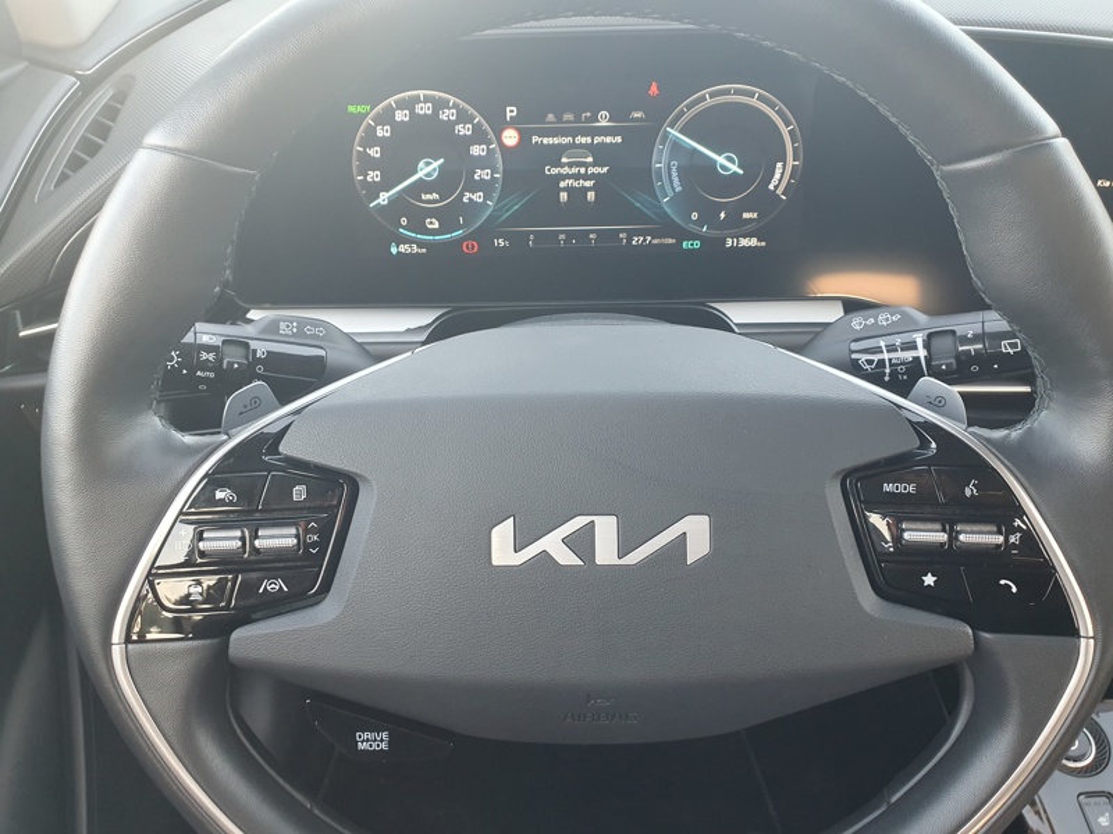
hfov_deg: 67.3
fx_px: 836
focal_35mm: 26
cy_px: 417
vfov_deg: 53.1
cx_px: 556
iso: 250
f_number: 2.4
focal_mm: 4.32
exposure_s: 1/100
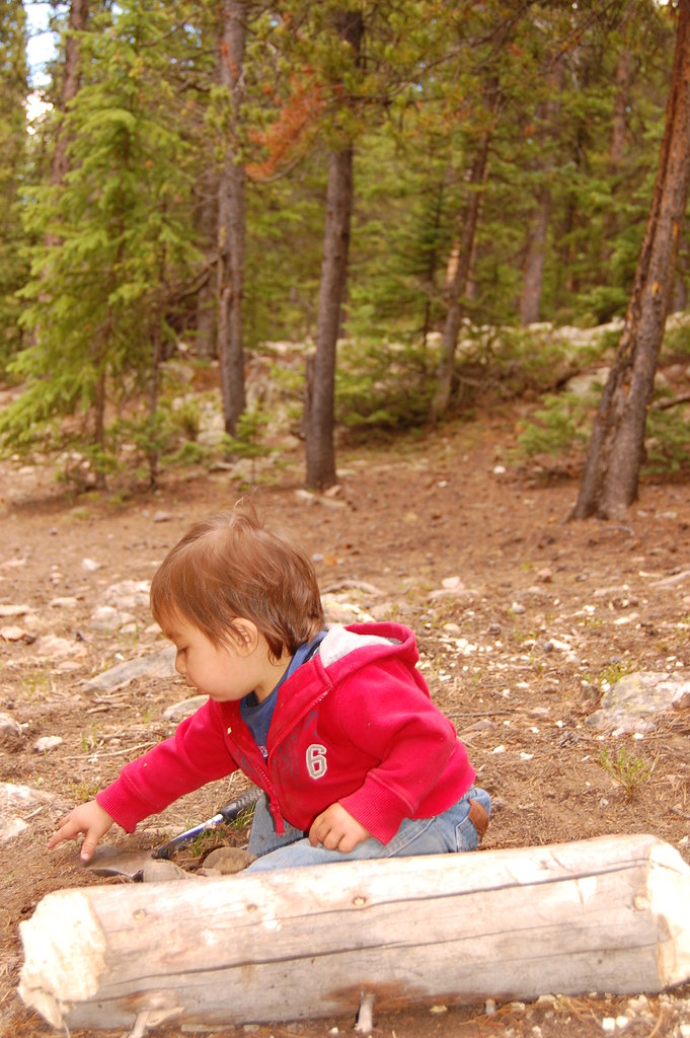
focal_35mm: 48
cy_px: 519
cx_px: 345
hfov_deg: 28.0
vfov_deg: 41.1
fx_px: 1382
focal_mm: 32
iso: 400
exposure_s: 1/250
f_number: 4.5
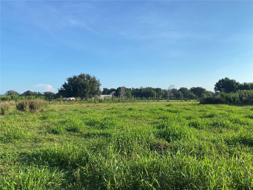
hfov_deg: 67.3
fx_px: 190
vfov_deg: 53.1
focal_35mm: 26
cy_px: 95
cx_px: 126
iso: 32
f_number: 1.8
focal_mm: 4.25
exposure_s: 1/2315
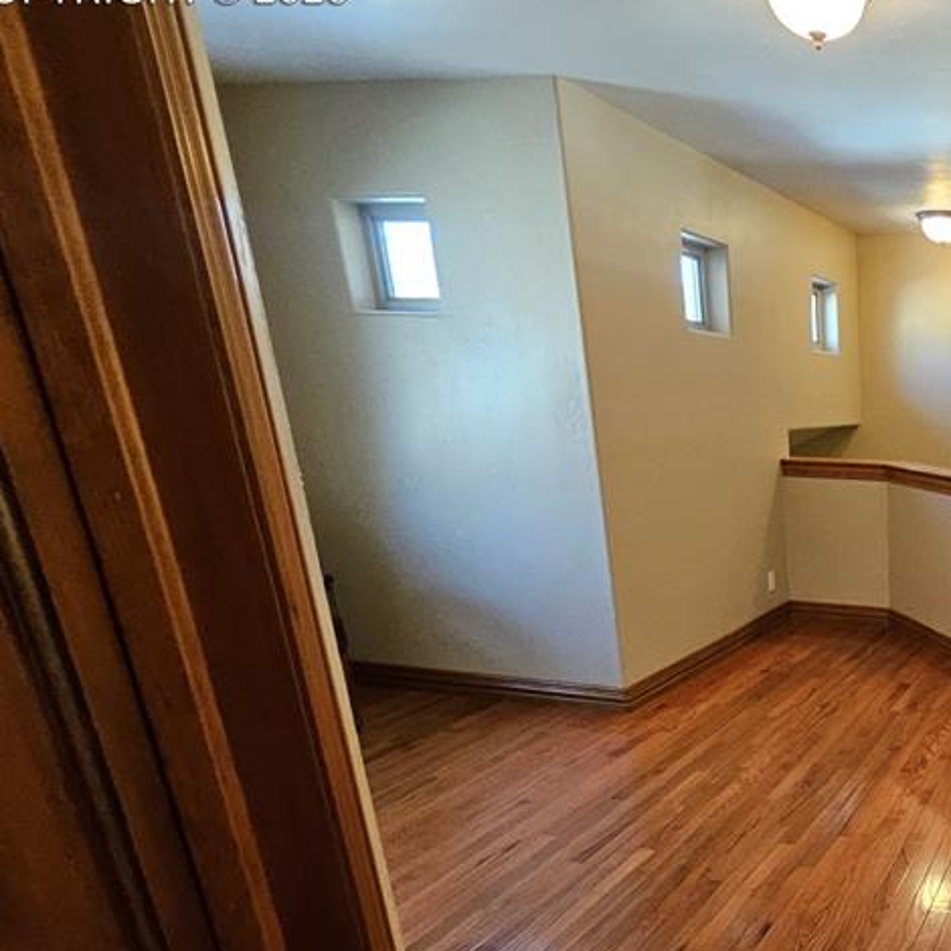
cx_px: 987
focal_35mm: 25
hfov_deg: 49.1
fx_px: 777
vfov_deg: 60.7
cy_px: 669
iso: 320
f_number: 2.2
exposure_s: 1/40
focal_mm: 1.7
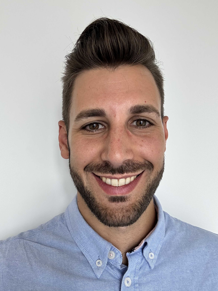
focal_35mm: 30
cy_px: 146
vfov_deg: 60.0
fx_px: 252
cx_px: 109
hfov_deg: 46.8
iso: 80
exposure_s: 1/60
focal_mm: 2.69
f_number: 1.9
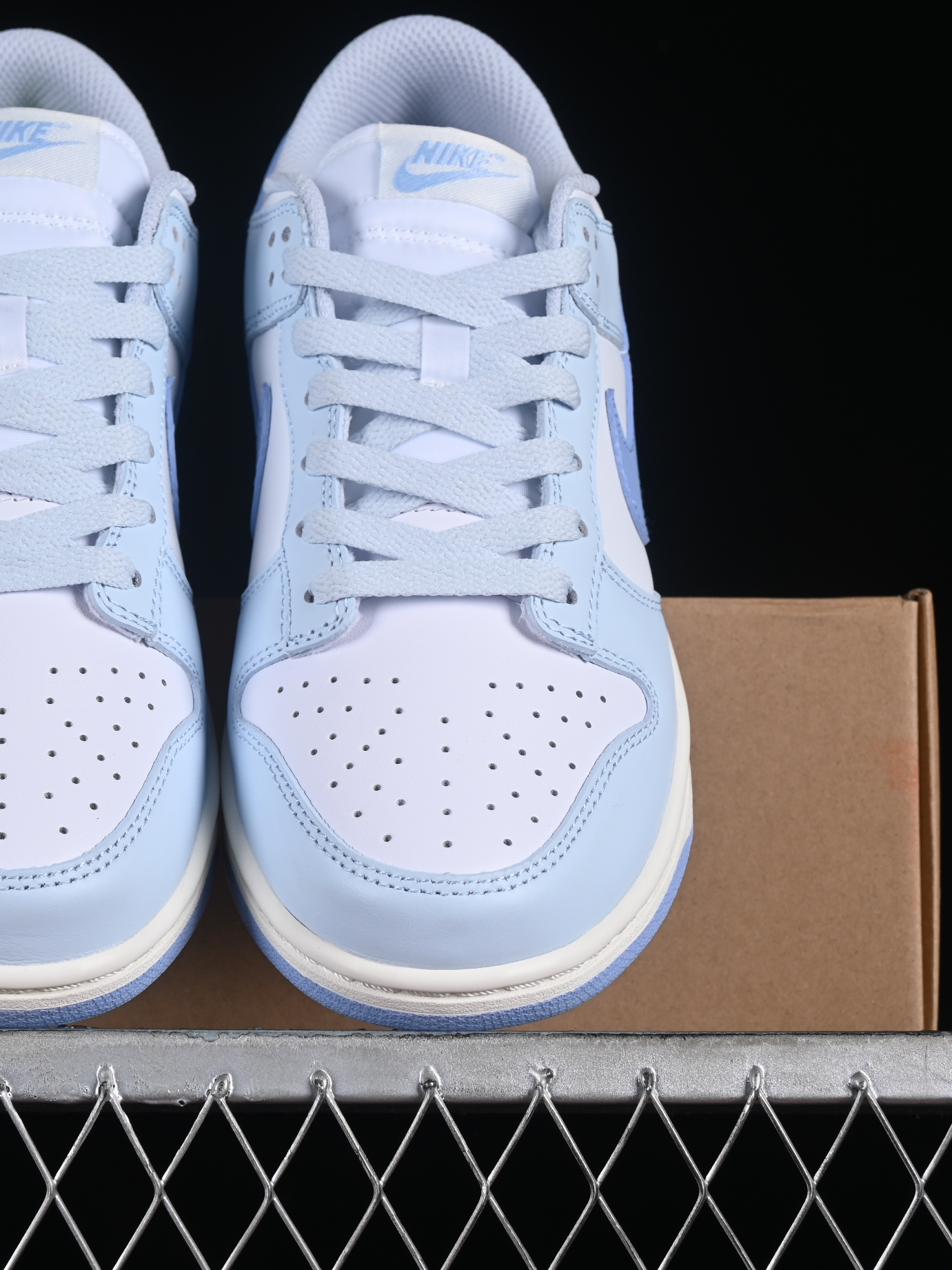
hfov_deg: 13.5
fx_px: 3998
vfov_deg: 18.0
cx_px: 212
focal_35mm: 109
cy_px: 639
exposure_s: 1/80
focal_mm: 50
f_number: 8
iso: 160
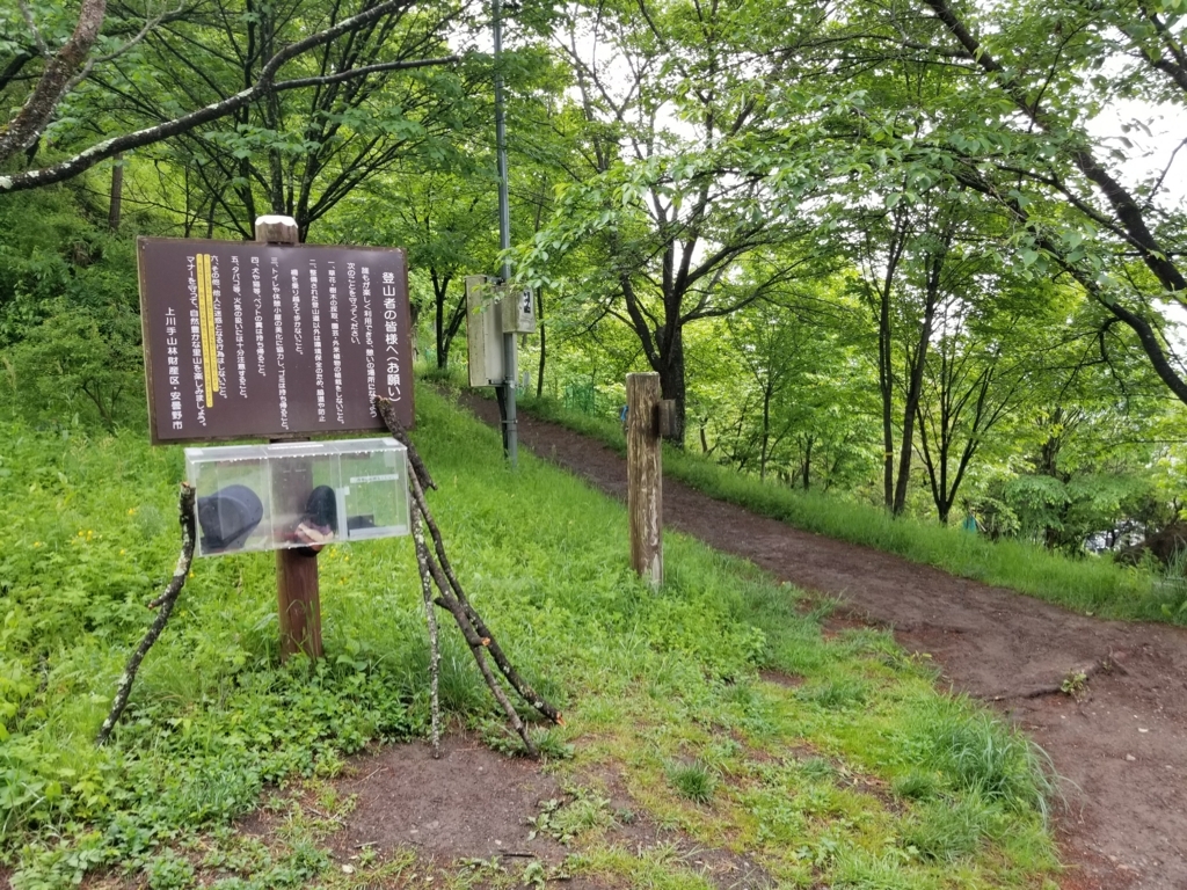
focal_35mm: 26
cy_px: 445
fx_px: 892
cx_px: 594
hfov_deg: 67.3
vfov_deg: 53.1
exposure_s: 1/135
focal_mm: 4.25
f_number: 1.7
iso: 50
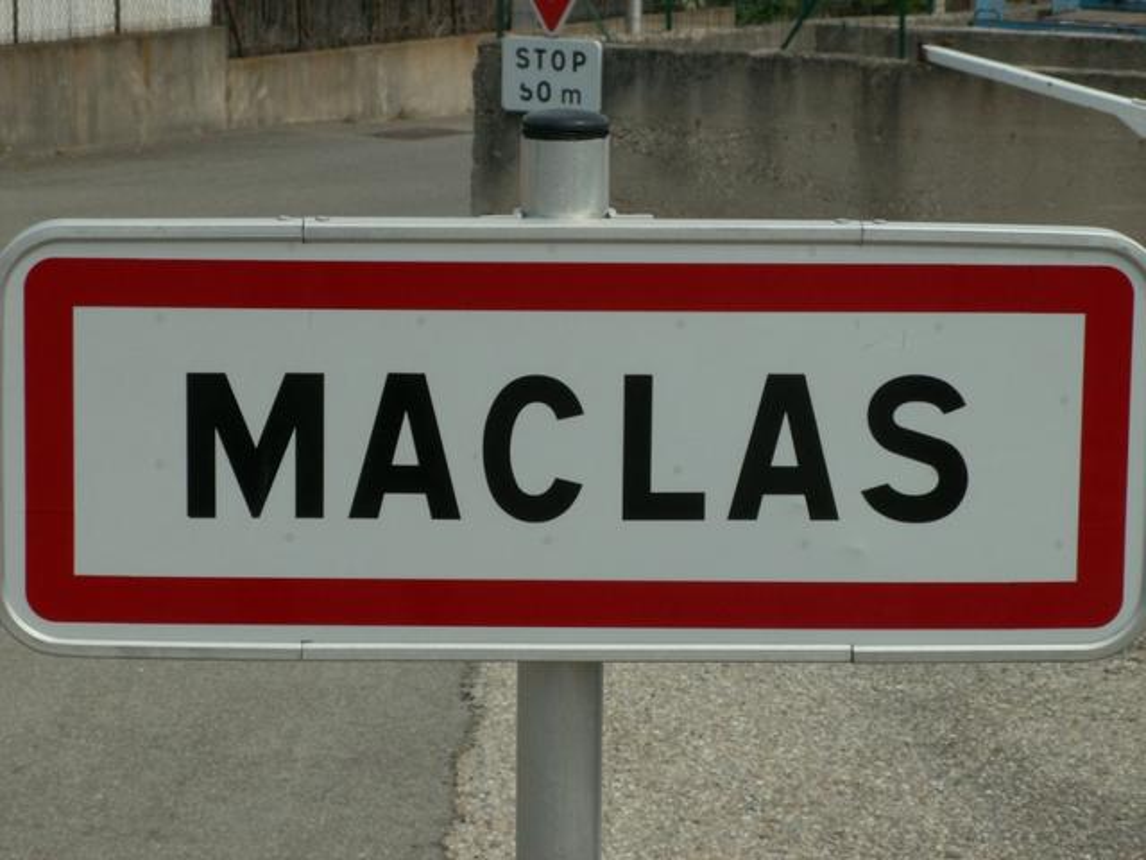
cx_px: 573
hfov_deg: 15.4
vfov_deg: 11.6
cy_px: 430
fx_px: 4238
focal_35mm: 128
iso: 50
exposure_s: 1/200
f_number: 8
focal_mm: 20.93
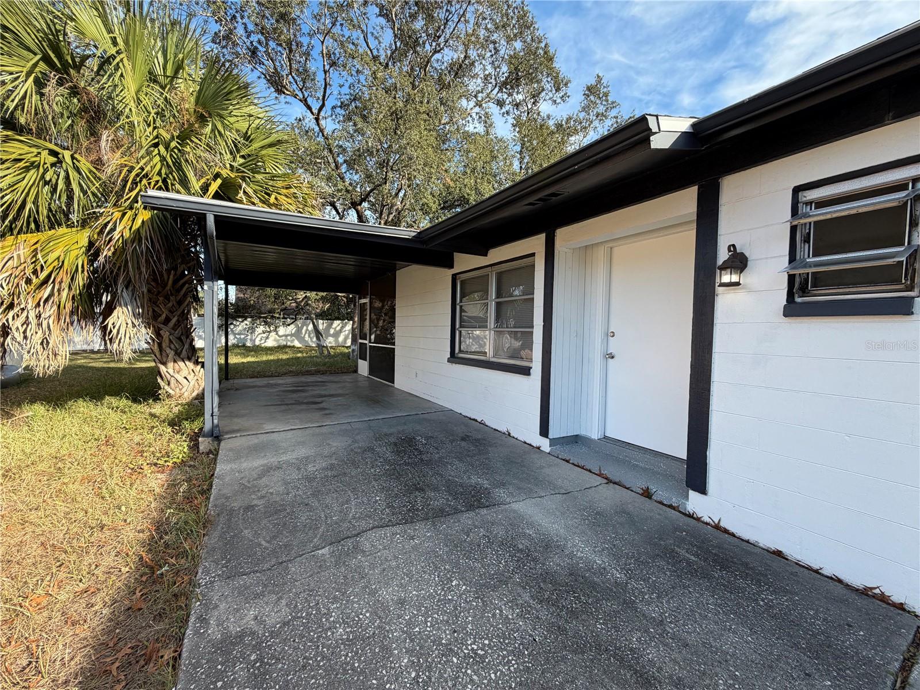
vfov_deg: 85.7
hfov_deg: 102.1
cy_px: 345
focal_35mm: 14
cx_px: 460
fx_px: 372
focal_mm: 2.22
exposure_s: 1/502
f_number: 2.2
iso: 50
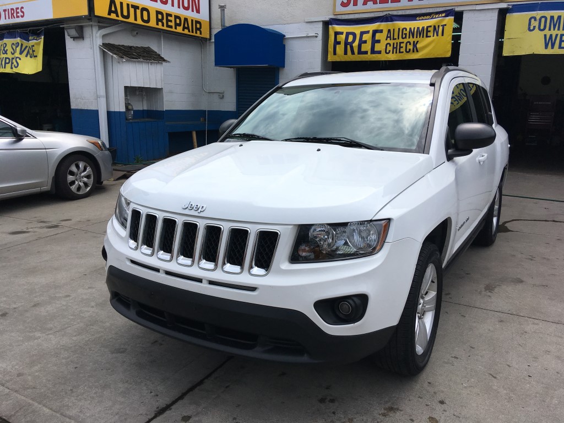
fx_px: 472
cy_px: 212
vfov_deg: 48.2
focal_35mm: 29
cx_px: 282
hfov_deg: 61.7
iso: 25
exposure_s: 1/2262
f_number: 2.2
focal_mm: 4.15
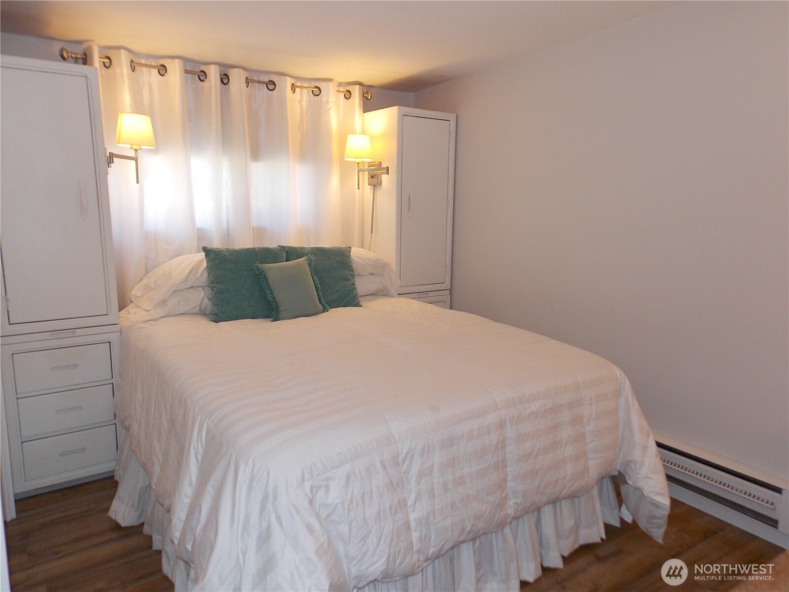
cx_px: 394
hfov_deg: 71.6
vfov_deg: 56.8
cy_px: 296
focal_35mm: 24
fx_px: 547
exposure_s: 1/30
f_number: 3.1
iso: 160
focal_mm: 4.3
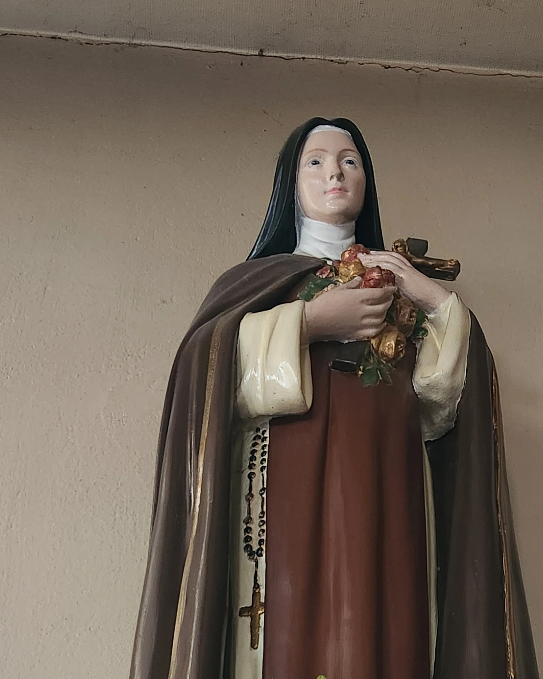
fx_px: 1286
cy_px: 490
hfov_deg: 23.7
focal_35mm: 64
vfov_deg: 29.2
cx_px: 370
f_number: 1.8
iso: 640
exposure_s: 1/24
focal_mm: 5.4
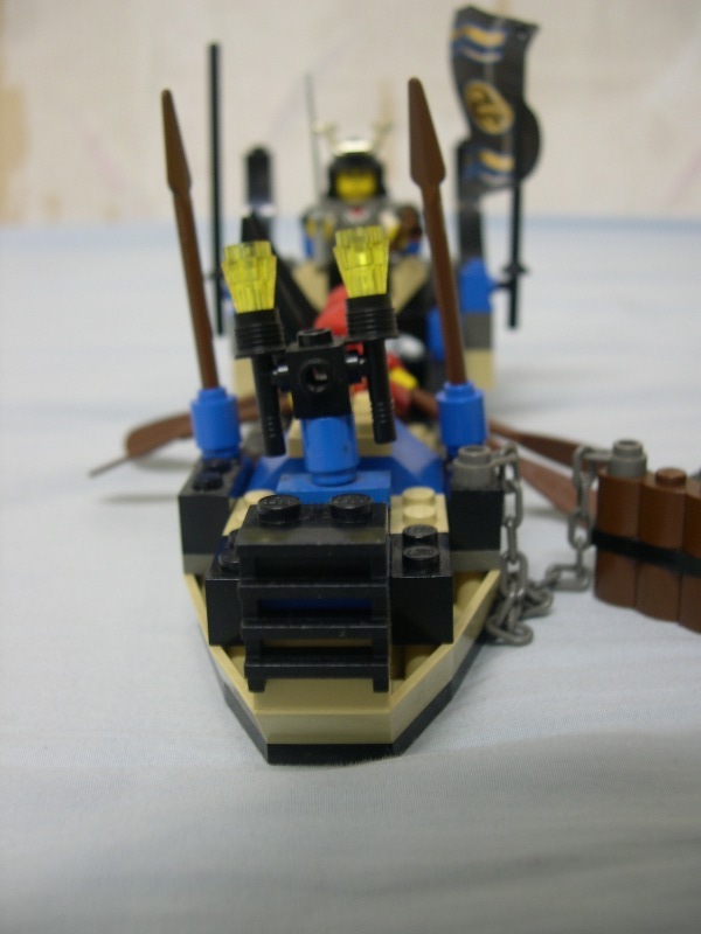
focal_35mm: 38
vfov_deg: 49.0
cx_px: 350
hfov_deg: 37.7
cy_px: 467
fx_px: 1026
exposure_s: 1/10.9
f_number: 2.8
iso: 100
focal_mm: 8
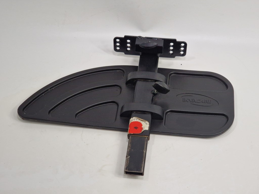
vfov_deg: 21.3
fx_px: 516
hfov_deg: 28.2
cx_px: 130
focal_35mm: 69
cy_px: 97
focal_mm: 7.9
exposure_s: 1/138
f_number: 2.4
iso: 50
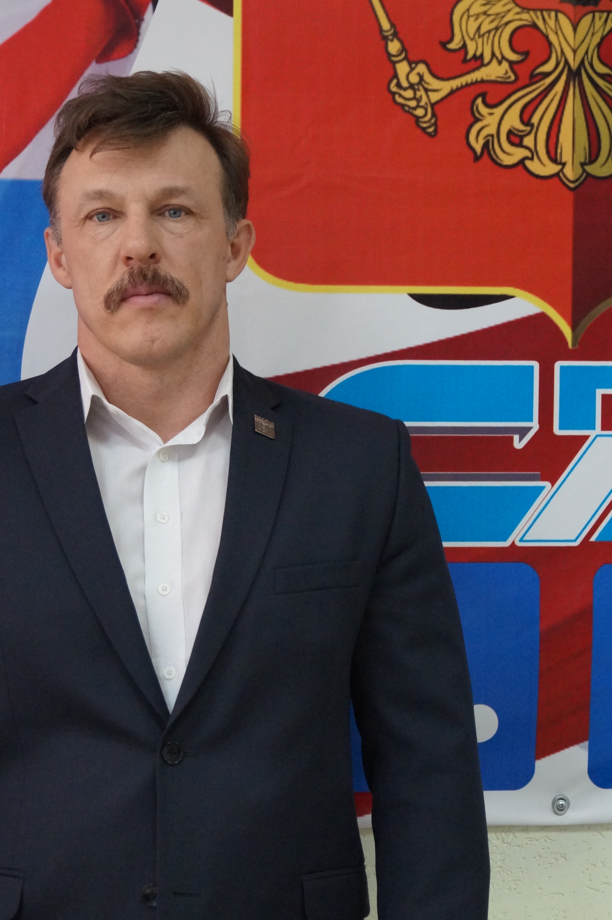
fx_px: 2322
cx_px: 264
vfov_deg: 22.4
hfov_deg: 15.0
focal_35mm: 91
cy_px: 540
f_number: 5.6
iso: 2000
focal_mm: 40
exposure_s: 1/80
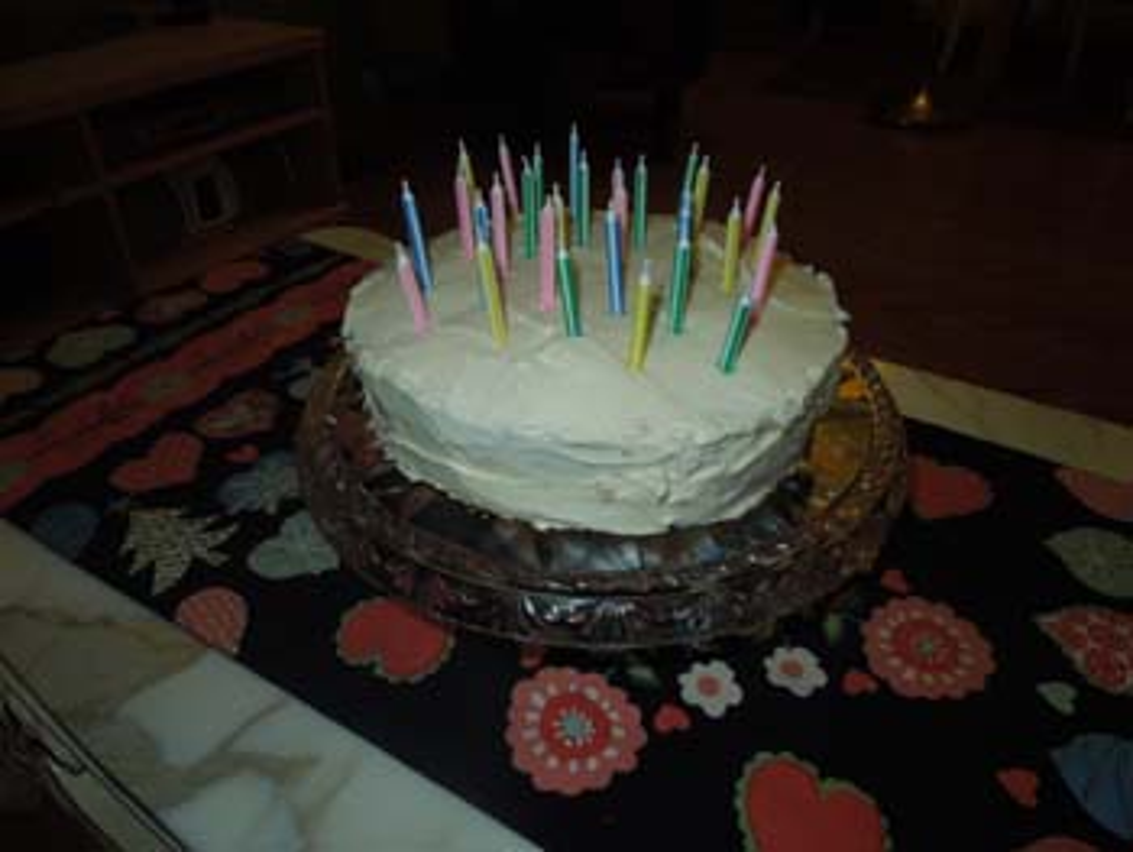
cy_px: 426
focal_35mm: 25
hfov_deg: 69.4
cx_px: 566
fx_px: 819
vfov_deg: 54.9
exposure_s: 1/30
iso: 100
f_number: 3.3
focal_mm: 4.5
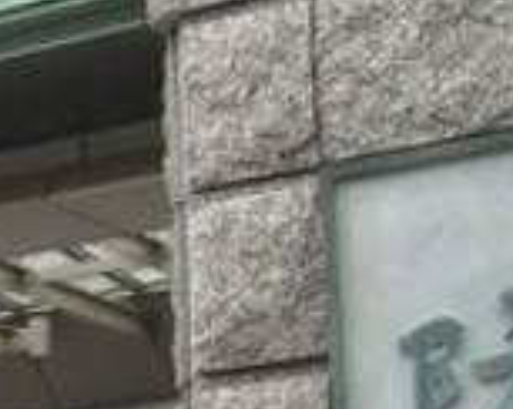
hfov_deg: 12.5
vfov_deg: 10.2
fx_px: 2259
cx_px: -186
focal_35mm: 149
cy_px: 432
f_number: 2.8
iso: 64
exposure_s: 1/109
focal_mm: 5.7
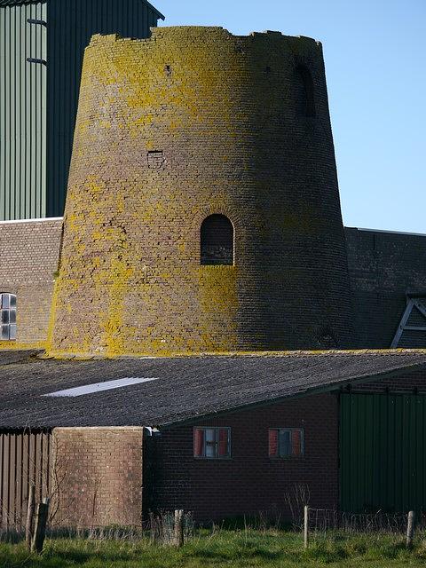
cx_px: 213
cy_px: 284
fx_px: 3282
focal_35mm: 200
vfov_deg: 9.9
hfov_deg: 7.4
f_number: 4.5
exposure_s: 1/640
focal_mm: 100
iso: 100
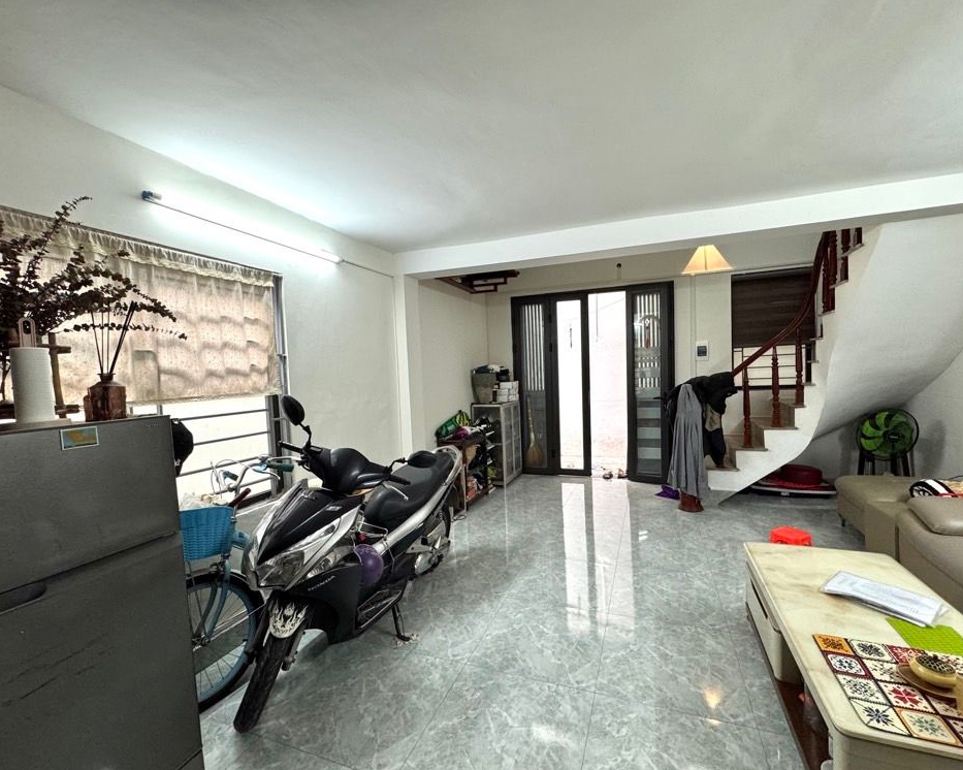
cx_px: 497
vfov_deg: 84.0
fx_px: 427
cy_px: 393
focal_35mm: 15
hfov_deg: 96.8
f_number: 2.2
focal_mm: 2.22
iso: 200
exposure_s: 1/99
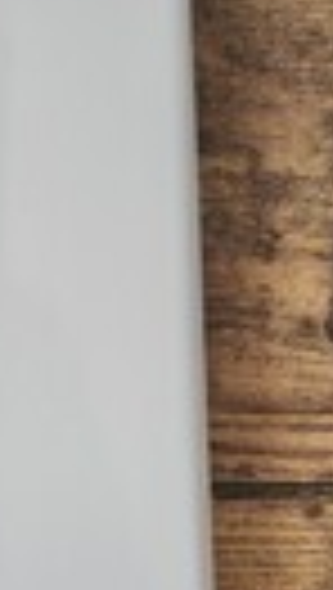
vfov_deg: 21.0
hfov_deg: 12.0
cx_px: -88
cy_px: 561
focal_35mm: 99
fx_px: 1549
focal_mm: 5.4
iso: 250
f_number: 1.6
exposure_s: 1/91
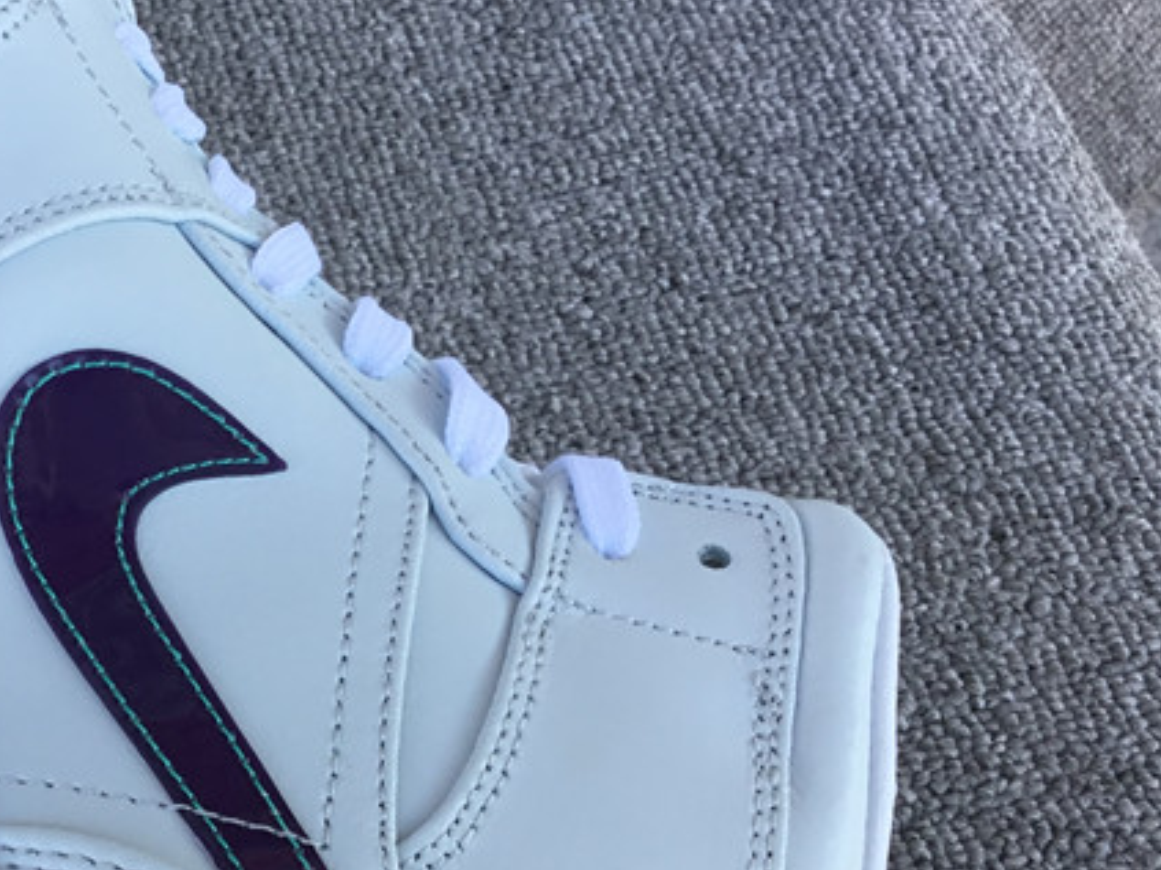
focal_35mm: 66
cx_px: 143
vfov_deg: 22.0
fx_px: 2213
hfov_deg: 28.4
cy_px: 663
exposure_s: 1/152
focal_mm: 3.3
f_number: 2.4
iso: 25
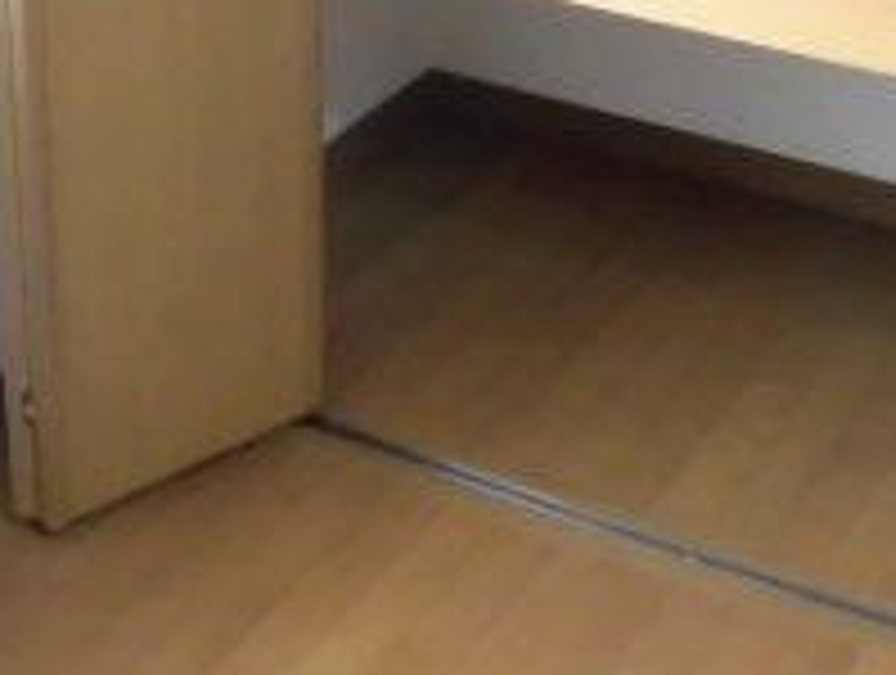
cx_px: 563
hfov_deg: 25.2
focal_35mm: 77
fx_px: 1997
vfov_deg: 17.3
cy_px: -328
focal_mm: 4.3
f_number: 3.1
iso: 640
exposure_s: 1/25
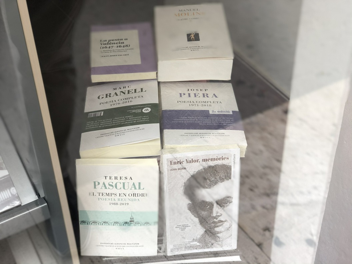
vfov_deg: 25.7
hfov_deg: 33.8
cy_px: 132
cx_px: 176
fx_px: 580
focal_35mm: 57
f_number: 2.8
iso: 20
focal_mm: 6.6
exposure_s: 1/50
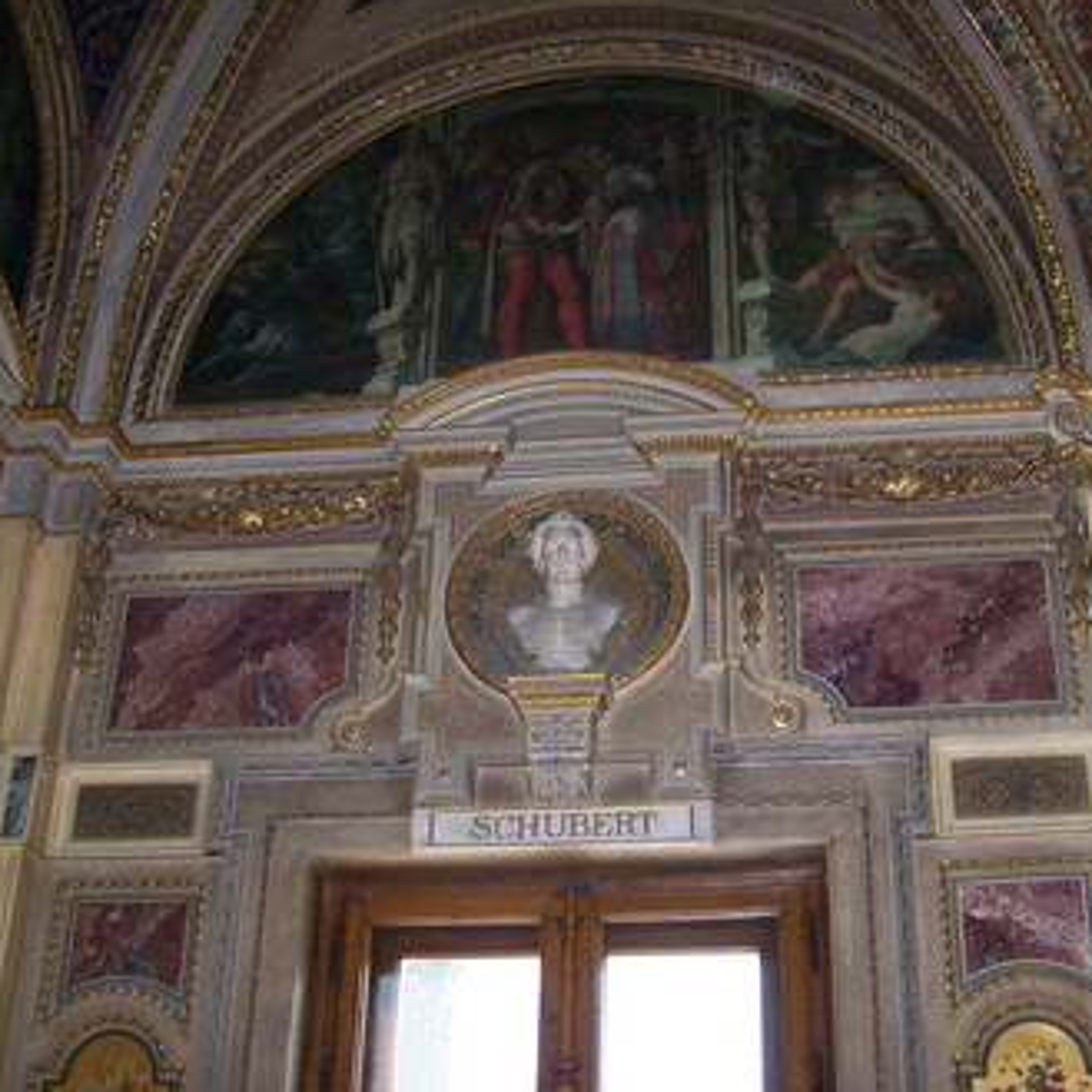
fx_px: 1642
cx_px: 614
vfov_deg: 36.8
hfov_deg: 36.7
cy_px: 544
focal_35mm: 46
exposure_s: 1/60
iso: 400
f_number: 2.8
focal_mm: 6.3
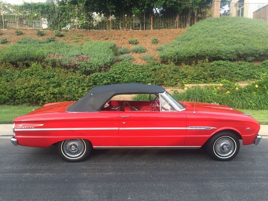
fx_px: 225
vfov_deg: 48.2
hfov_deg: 61.7
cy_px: 100
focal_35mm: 29
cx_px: 134
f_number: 2.2
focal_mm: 4.15
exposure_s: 1/161
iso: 32
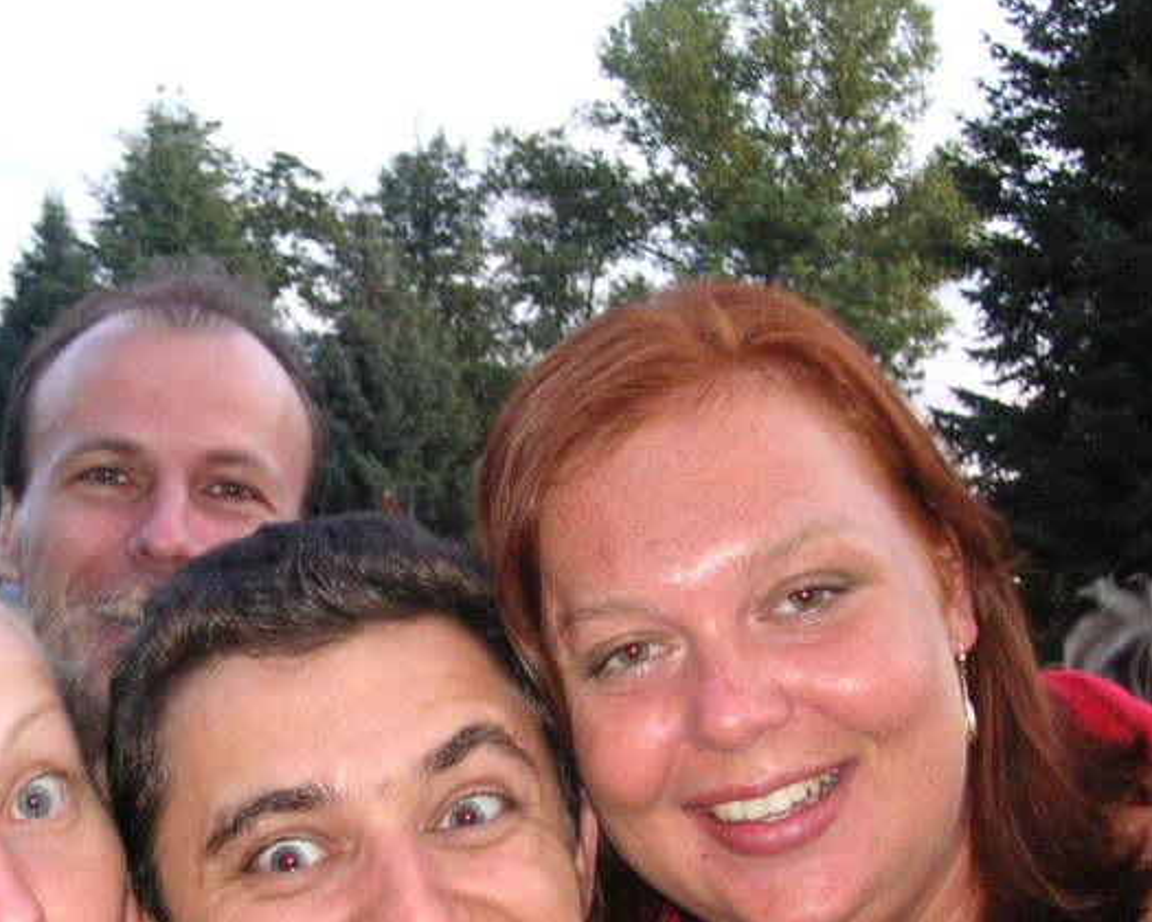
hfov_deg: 33.6
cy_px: 634
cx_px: 312
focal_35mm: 55
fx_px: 1875
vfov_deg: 27.4
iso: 160
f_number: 2.8
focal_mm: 6.1
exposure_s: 1/45
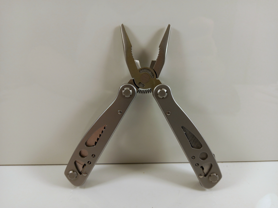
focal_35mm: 25
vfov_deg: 54.9
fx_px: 201
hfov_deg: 69.4
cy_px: 104
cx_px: 139
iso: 40
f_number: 2
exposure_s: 1/100
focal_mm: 4.6
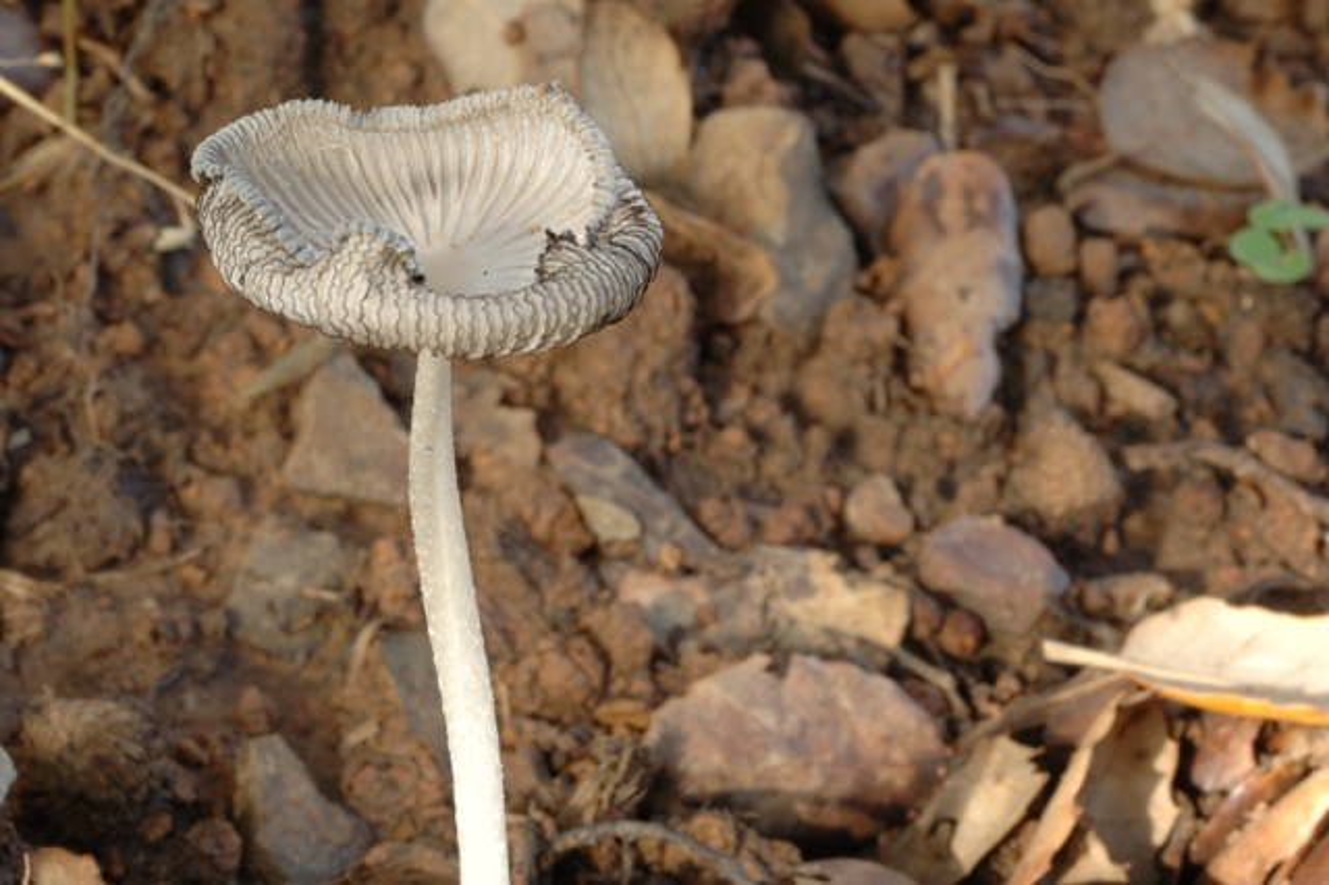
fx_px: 3321
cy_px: 442
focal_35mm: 90
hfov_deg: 22.6
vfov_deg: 15.2
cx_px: 664
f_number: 32
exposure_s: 1/4
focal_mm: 60
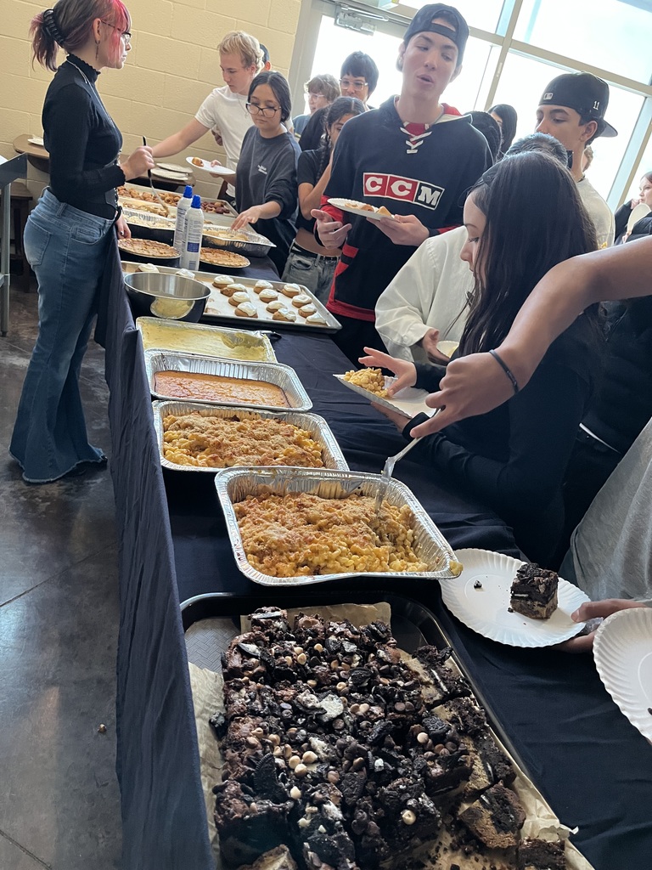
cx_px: 326
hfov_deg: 53.1
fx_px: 653
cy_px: 435
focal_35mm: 26
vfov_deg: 67.3
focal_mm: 5.1
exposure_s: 1/60
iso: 500
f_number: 1.6
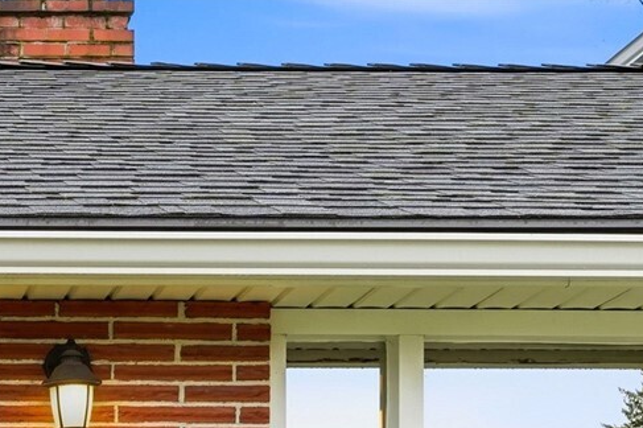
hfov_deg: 15.9
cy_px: 742
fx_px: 2178
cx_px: -198
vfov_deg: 10.6
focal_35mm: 122
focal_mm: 35
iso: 400
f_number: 9
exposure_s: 1/1250
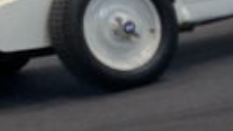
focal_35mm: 166
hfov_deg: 10.4
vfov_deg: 7.3
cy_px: 175
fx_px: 1027
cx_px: 624
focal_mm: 4.25
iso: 125
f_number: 1.8
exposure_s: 1/100
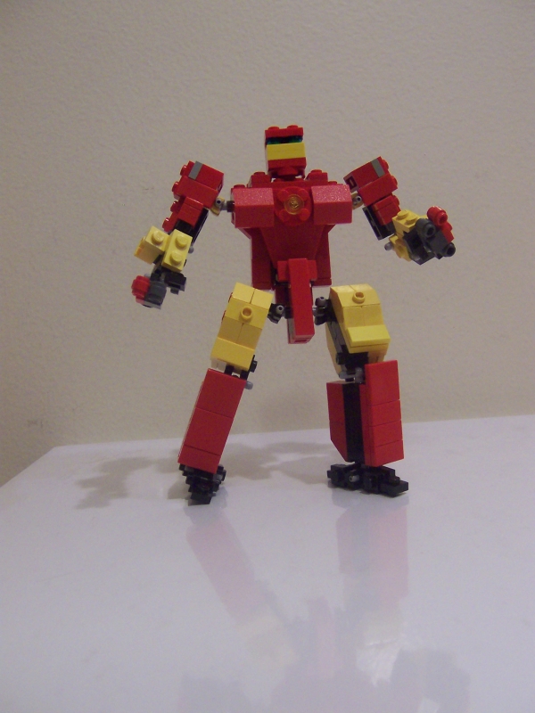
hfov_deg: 39.7
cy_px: 356
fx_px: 742
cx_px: 268
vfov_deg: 51.4
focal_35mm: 36
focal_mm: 5.6
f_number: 2.8
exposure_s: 1/10
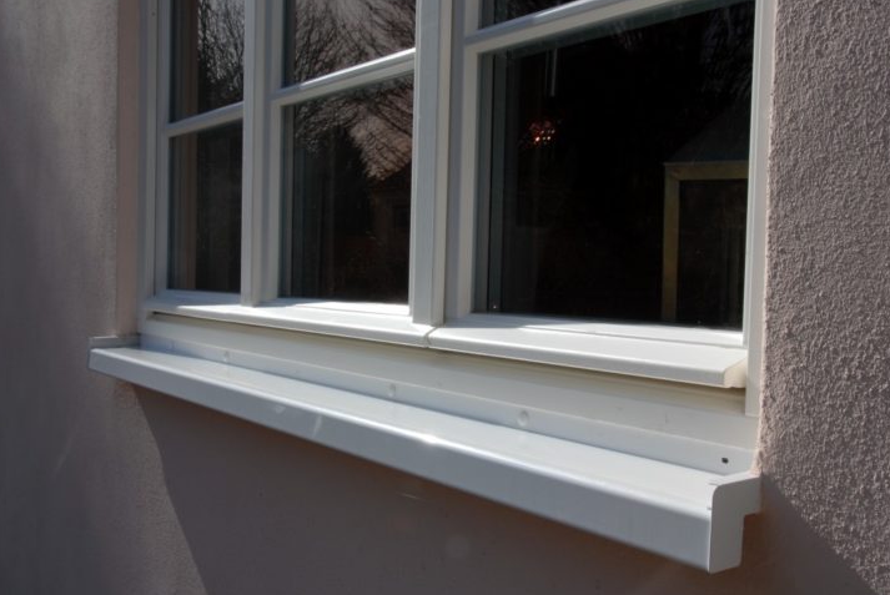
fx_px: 1039
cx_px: 466
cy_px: 309
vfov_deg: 32.0
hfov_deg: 46.3
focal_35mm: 42
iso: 100
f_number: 25
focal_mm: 26
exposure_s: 1/10
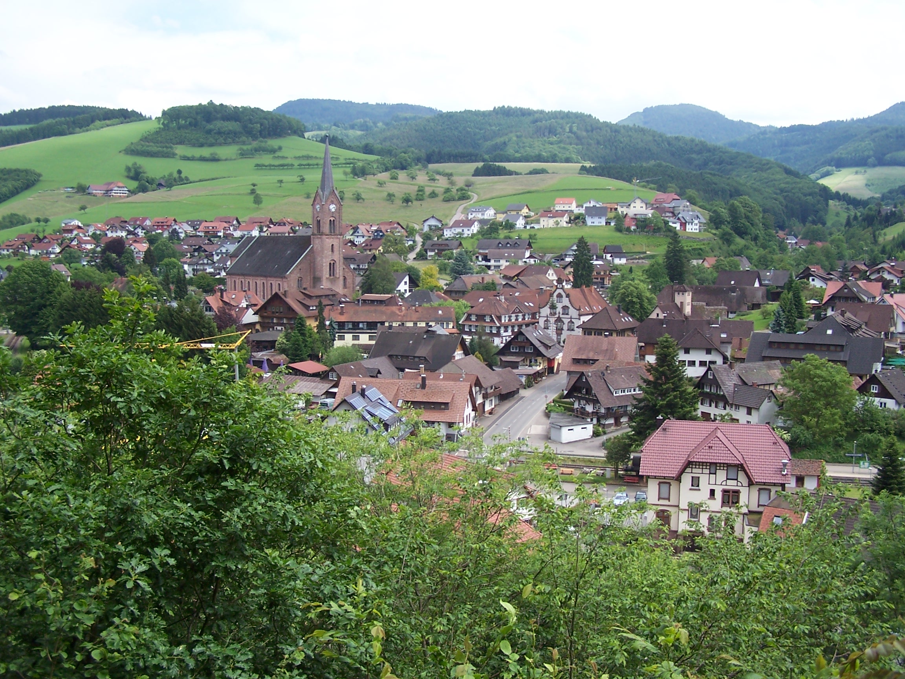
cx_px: 452
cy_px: 340
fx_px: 993
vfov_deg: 37.7
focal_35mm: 38
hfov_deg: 49.0
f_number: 2.8
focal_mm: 6.3
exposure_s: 1/750
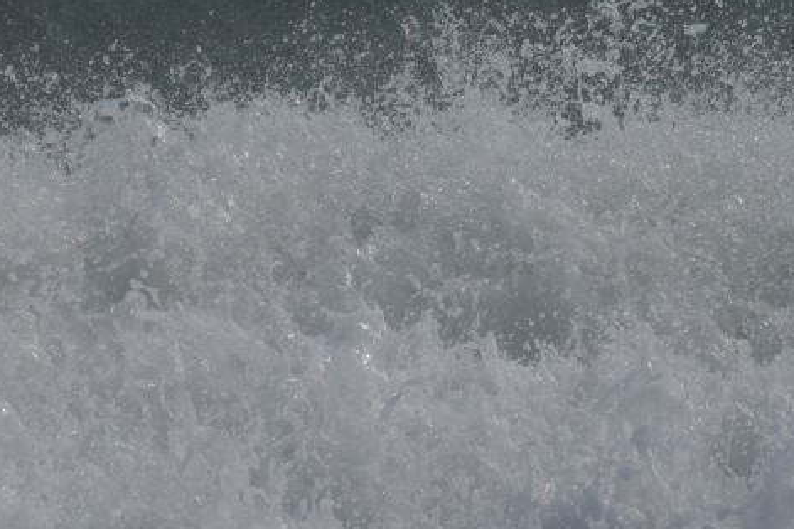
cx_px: 335
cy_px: 276
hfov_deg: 10.9
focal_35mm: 189
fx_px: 4171
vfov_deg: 7.3
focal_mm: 55
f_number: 7.1
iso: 200
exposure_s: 1/4000
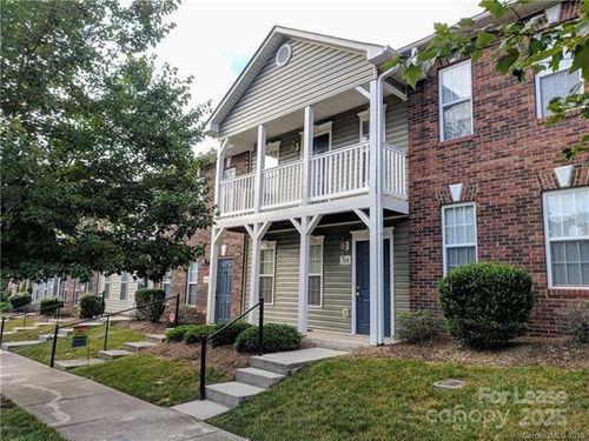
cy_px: 220
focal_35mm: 26
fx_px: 442
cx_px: 294
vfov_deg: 53.1
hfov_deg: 67.3
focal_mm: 4.67
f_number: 2
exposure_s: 1/674
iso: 50
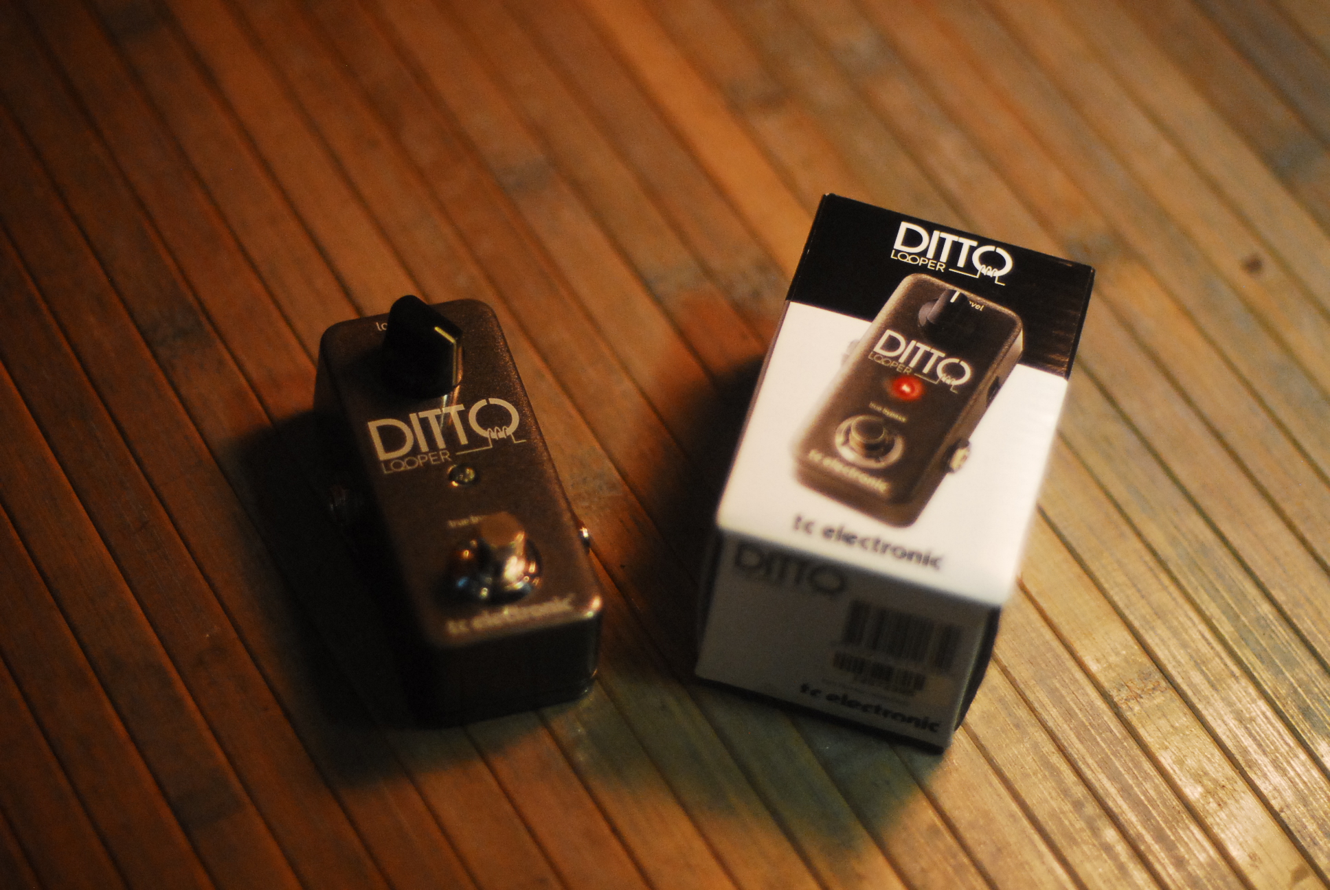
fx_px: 2774
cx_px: 665
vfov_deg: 18.2
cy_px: 445
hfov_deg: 27.0
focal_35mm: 75
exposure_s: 1/320
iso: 1250
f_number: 1.4
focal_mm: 50
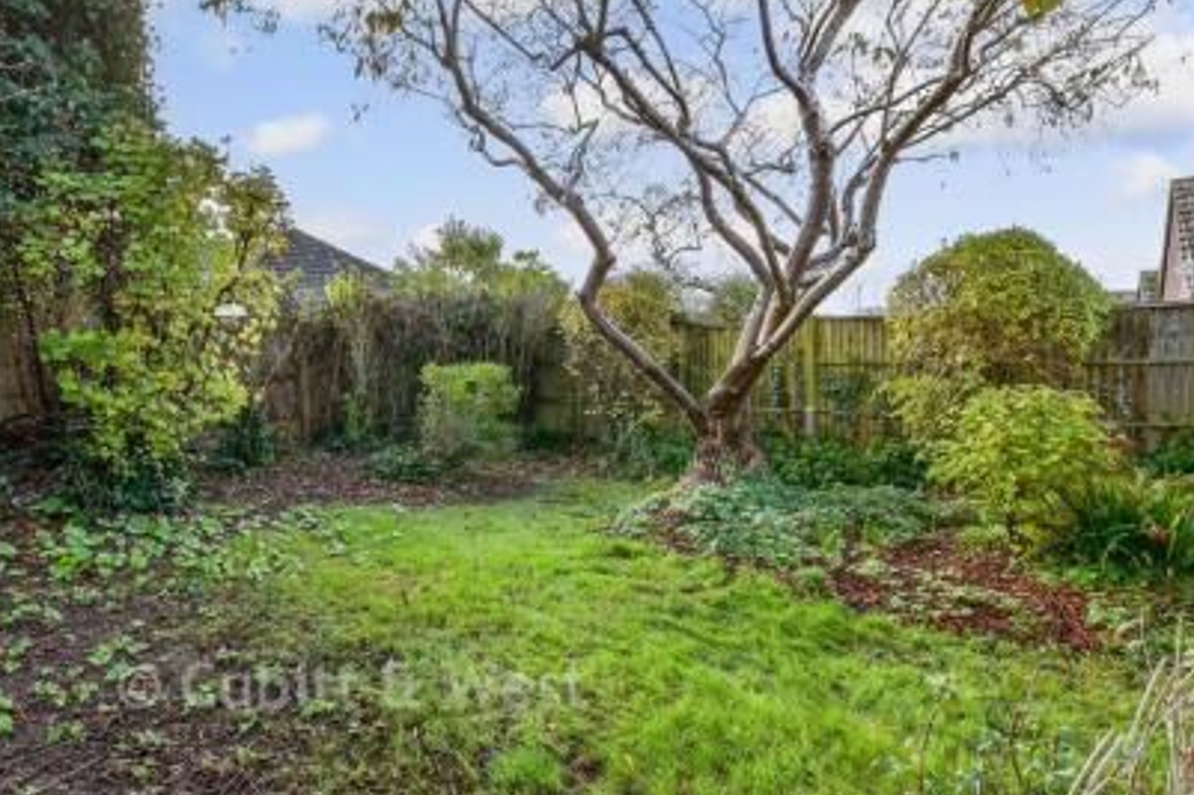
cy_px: 362
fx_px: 630
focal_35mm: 19
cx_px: 578
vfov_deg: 64.4
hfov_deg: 86.9
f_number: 8
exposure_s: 1/80
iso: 200
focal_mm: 11
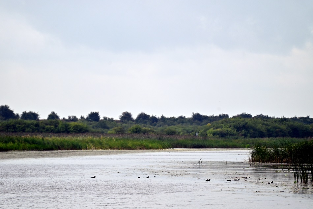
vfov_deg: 4.6
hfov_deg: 6.9
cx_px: 156
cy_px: 104
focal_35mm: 300
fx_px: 2609
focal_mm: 300
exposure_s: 1/2000
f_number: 5.6
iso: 200
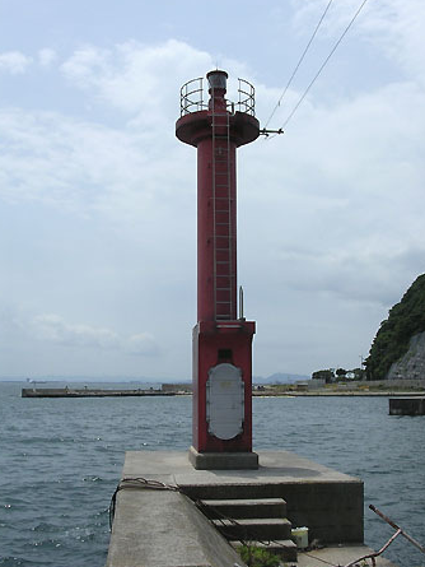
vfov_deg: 45.8
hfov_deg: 35.1
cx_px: 221
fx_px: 671
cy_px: 291
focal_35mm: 41
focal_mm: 5.8
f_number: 5.6
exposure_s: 1/763
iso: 100
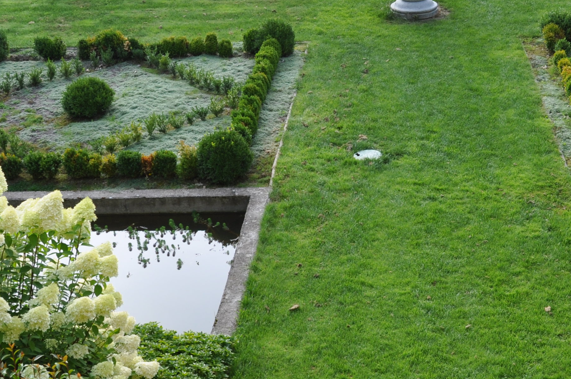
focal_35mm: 64
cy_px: 126
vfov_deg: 21.1
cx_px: 427
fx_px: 1014
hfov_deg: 30.9
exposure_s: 1/60
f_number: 8
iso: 200
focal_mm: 18
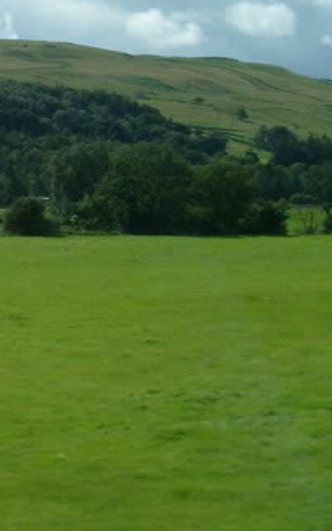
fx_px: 1695
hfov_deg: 10.7
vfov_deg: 17.7
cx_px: -193
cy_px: 152
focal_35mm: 117
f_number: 7.1
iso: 80
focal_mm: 5.8
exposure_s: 1/250
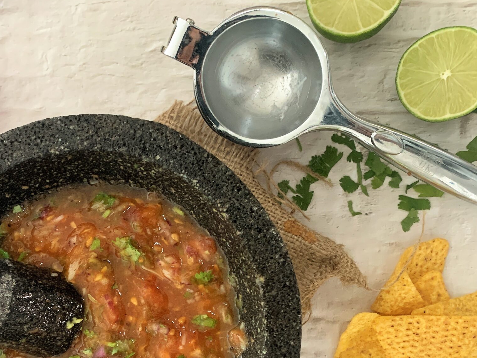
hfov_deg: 42.4
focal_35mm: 44
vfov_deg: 31.8
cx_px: 160
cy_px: 299
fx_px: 606
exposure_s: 1/60
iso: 200
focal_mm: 4.25
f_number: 1.8
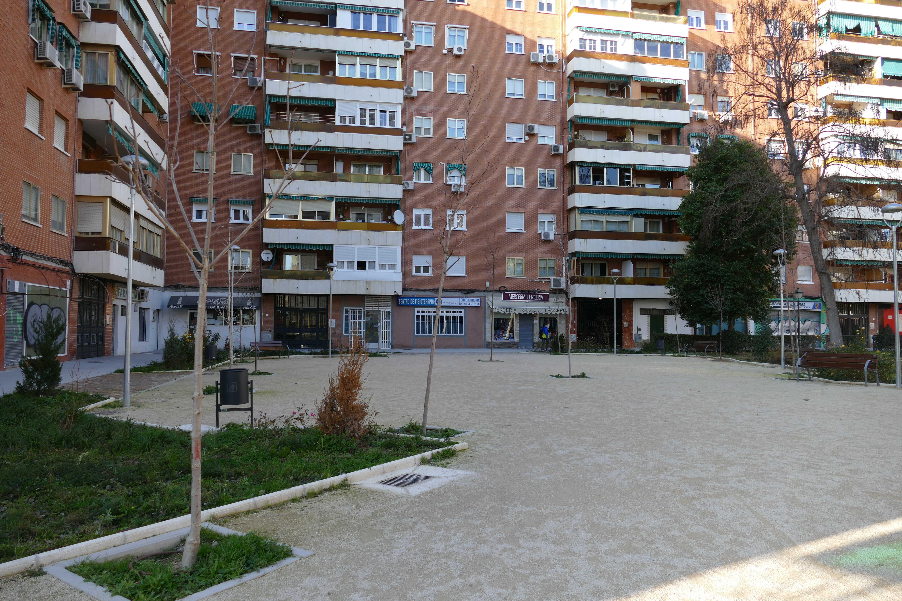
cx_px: 451
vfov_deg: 51.3
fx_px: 626
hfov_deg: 71.5
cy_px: 300
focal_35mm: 25
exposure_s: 1/320
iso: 125
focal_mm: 9.12
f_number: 2.8
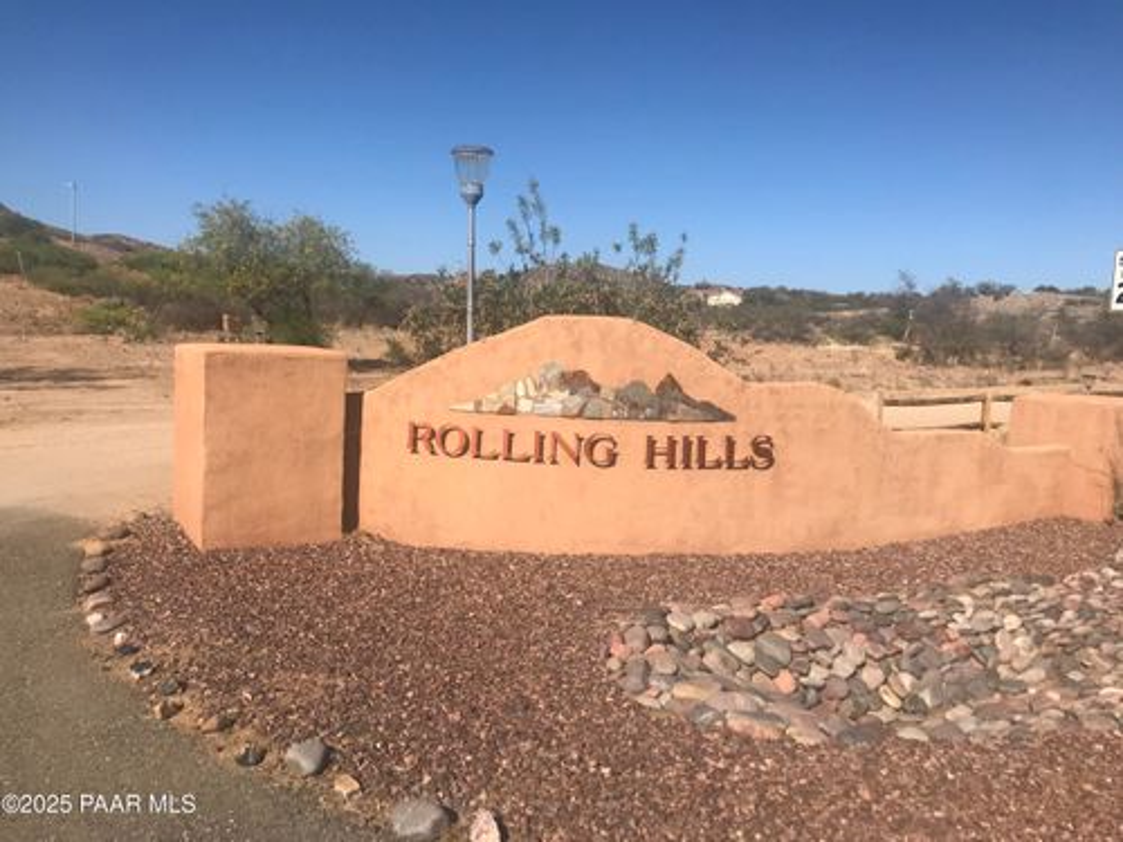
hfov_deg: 63.4
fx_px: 908
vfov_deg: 49.7
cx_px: 562
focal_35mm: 28
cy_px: 421
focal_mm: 3.99
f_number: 1.8
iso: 20
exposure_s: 1/4000
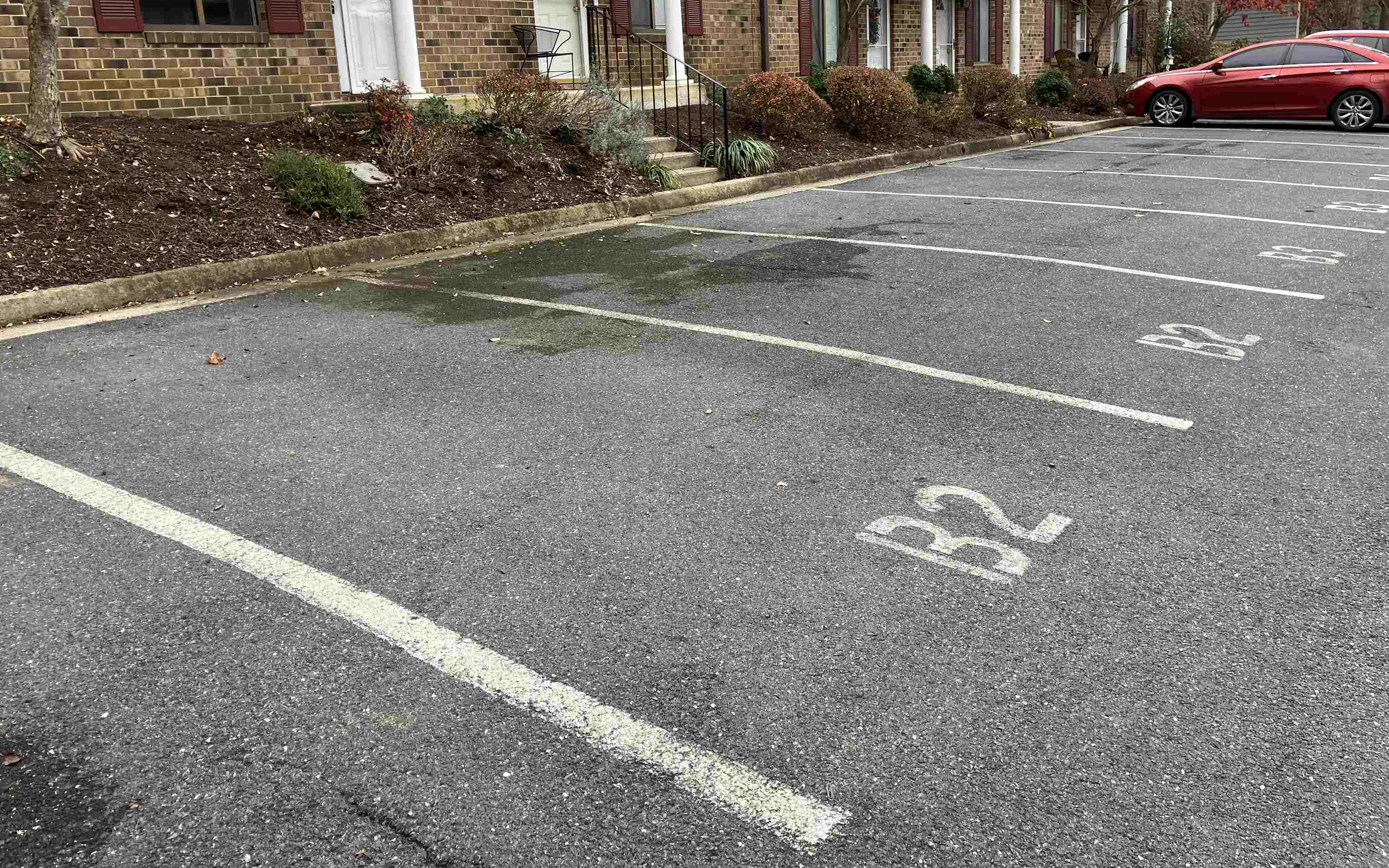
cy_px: 355
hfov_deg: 62.9
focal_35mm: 30
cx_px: 697
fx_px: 1136
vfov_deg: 41.7
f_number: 1.8
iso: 25
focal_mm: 3.99
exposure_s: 1/207
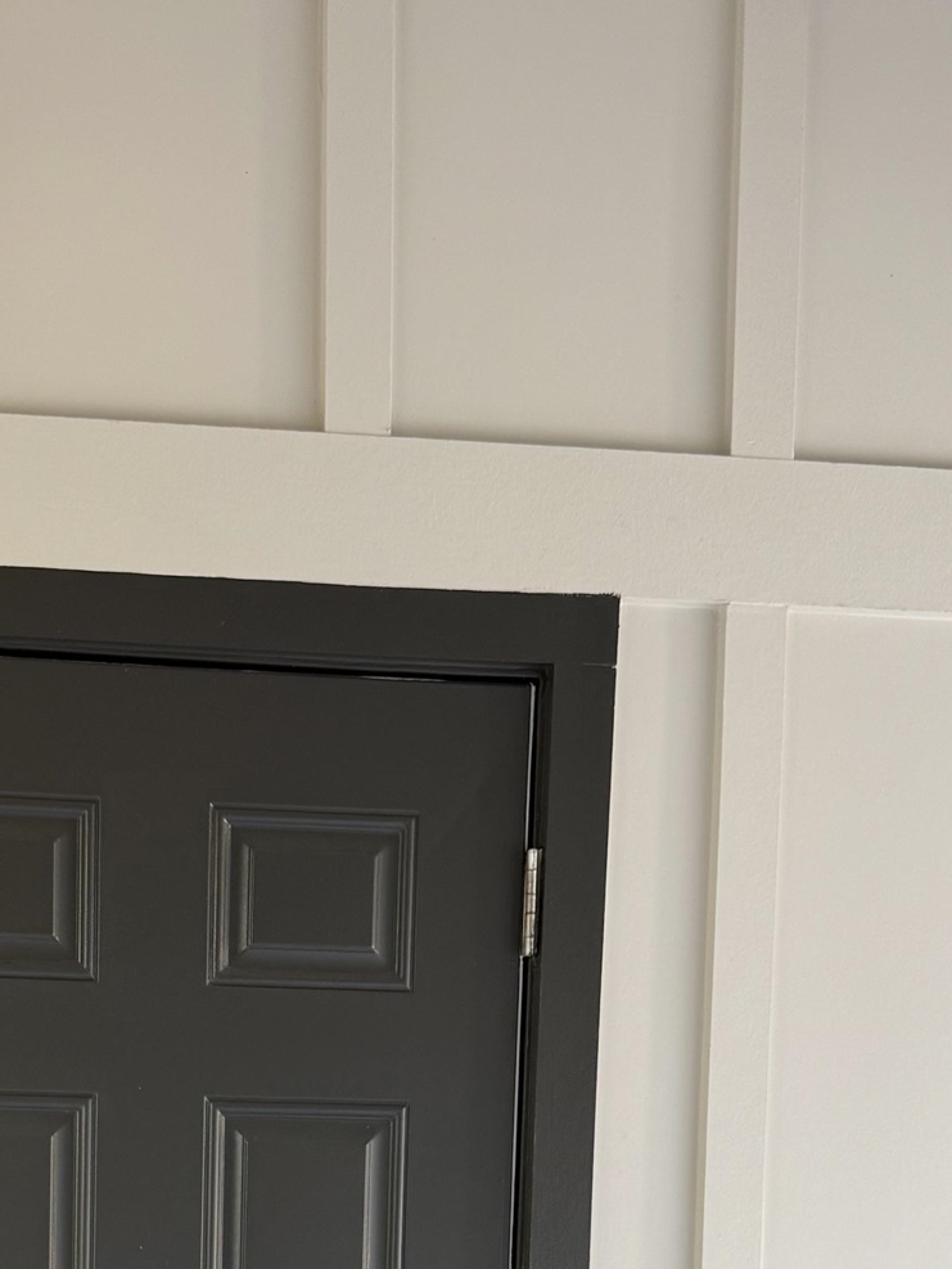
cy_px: 1306
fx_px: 2052
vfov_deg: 31.4
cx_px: 313
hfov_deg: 26.0
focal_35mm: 56
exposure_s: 1/121
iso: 100
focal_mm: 6.76
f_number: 1.78
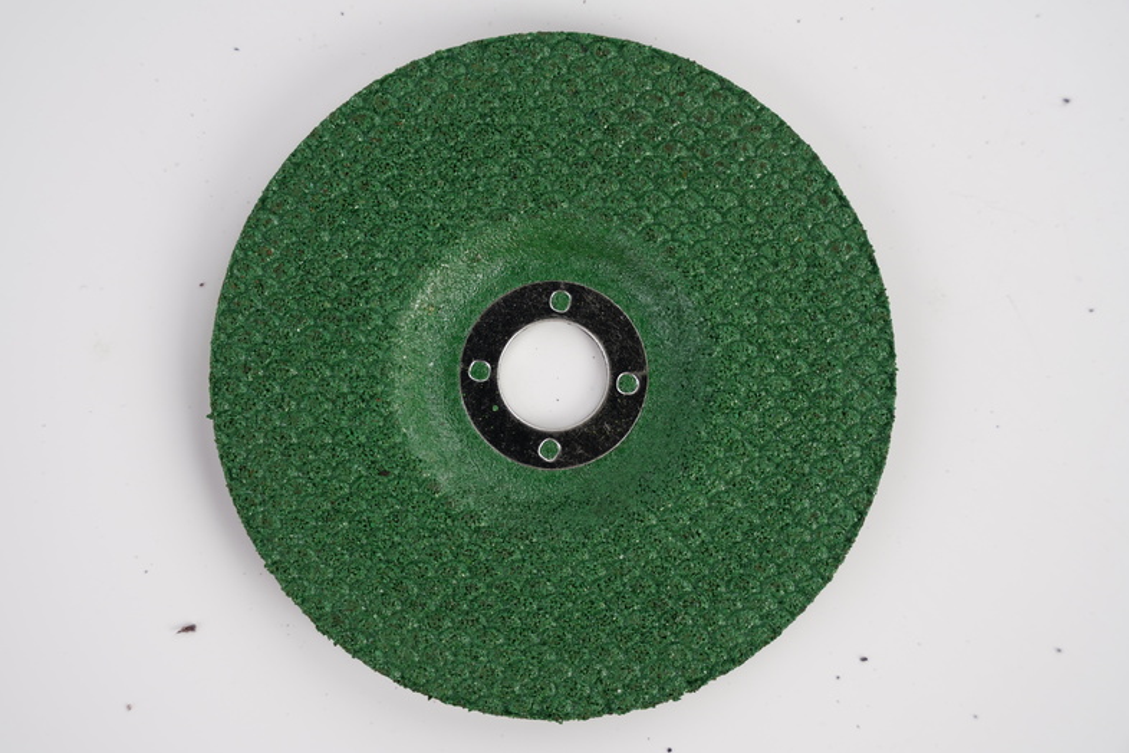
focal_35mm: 57
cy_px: 372
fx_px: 1785
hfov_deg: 35.1
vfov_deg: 23.8
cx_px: 563
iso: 400
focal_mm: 55.9
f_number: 5.6
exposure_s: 1/100
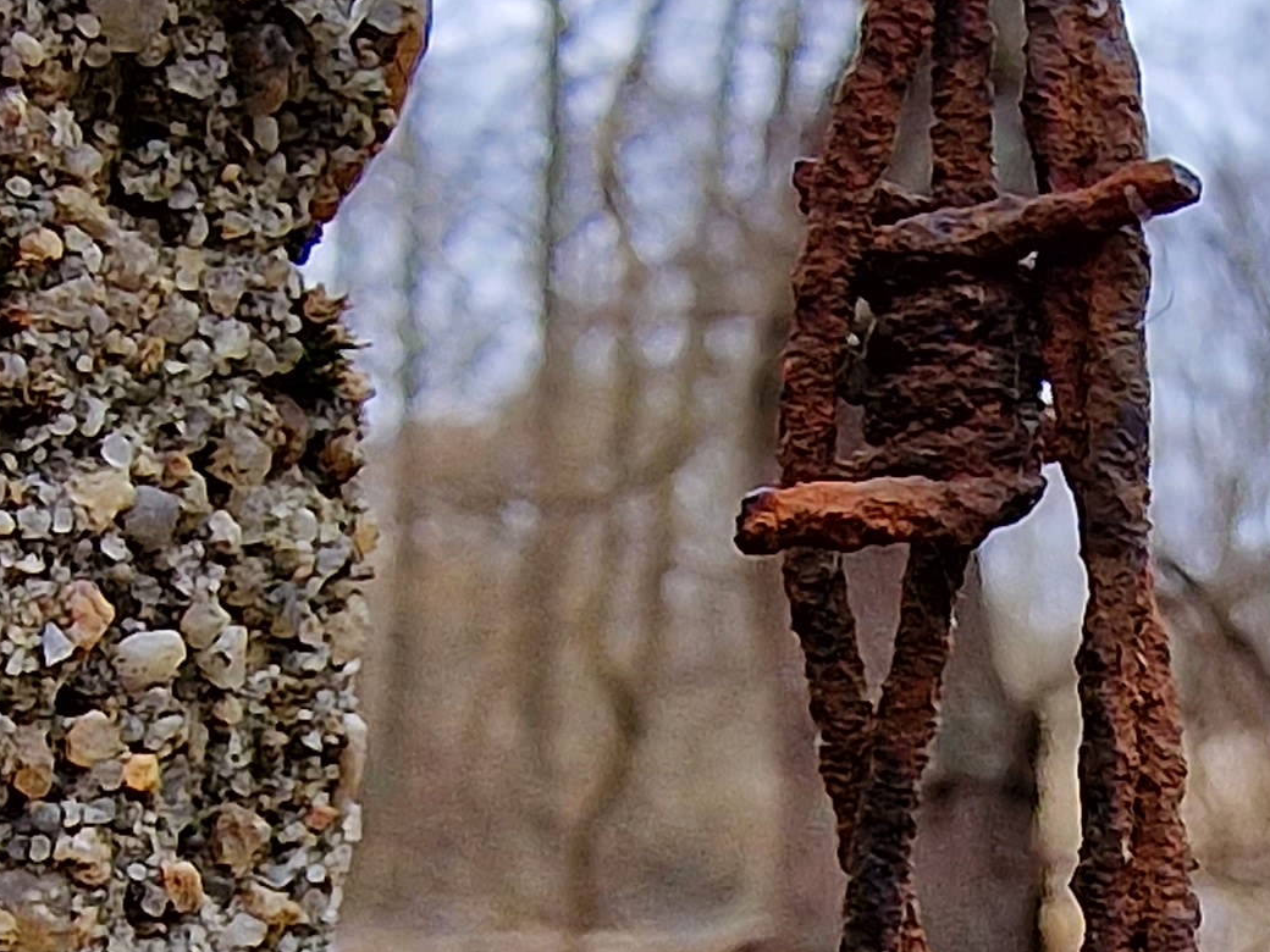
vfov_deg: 26.1
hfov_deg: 35.5
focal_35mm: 50
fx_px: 1834
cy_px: 1125
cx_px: 1185
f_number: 2.2
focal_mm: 2.2
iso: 50
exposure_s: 1/331
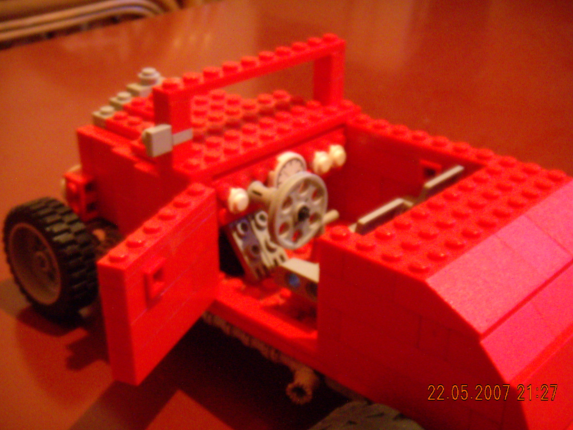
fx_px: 811
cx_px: 290
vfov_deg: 29.7
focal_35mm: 49
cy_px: 219
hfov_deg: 38.9
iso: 400
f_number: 3.7
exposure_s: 1/1.31
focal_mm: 8
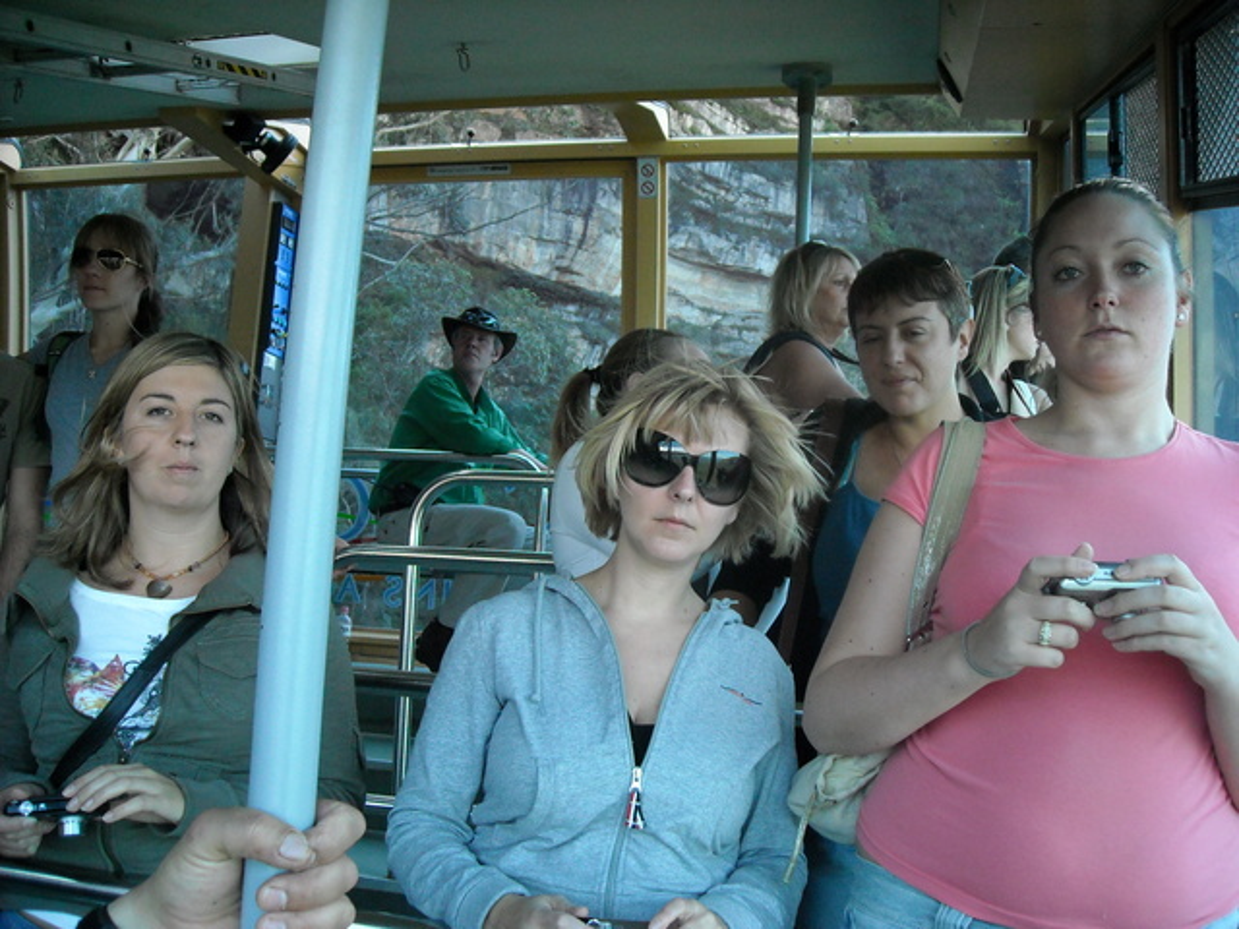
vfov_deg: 40.7
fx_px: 1253
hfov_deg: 52.6
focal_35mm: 35
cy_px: 464
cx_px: 620
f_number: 2.8
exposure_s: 1/250
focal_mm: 5.7
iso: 336
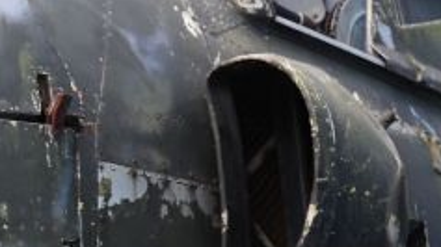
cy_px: 163
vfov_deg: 12.2
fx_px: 1157
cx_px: -121
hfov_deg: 19.9
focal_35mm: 99
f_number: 5
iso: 200
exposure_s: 1/100
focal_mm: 28
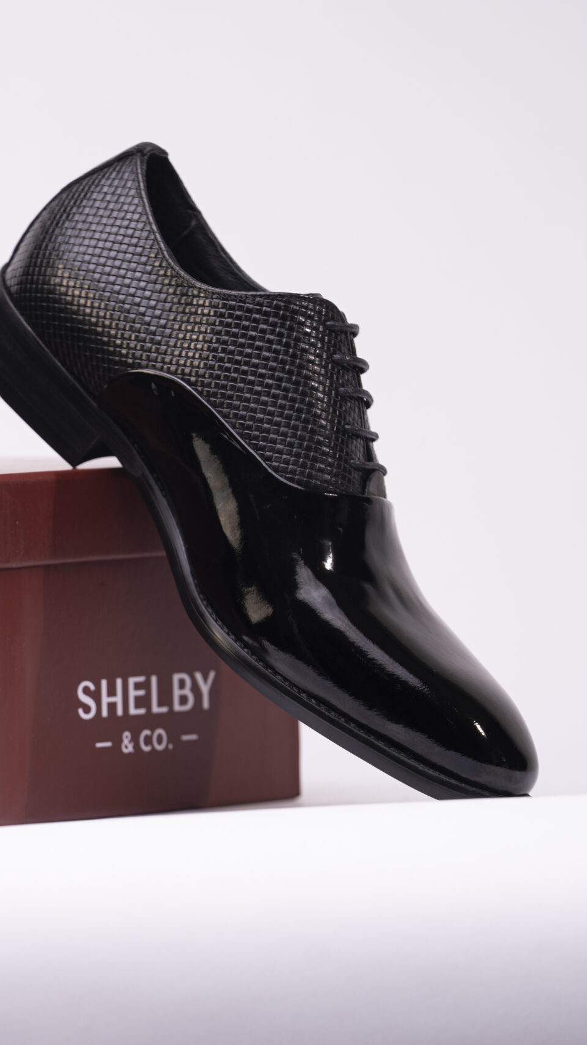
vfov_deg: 6.9
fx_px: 8636
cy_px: 523
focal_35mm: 312
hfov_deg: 3.9
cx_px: -94
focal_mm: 198
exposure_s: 1/100
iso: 100
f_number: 5
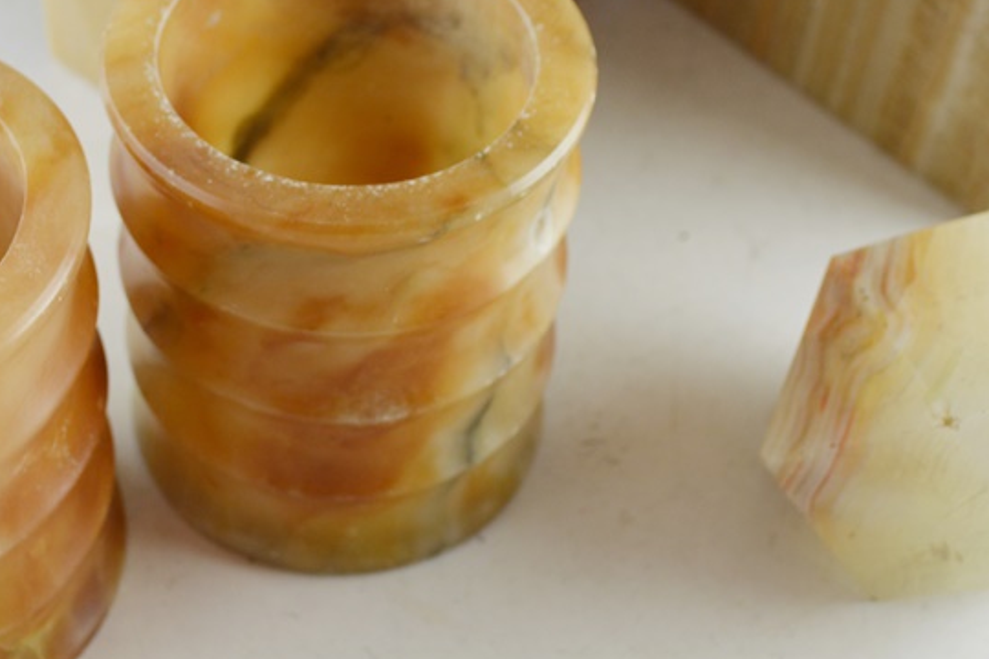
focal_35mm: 70
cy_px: 236
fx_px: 1923
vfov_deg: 19.4
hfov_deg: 28.6
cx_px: 291
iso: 320
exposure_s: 1/125
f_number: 5.6
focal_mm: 28
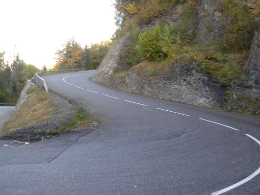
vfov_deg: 33.6
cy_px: 109
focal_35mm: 43
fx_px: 323
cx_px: 114
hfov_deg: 43.8
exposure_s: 1/65.8
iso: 79
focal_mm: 6.3
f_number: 2.9
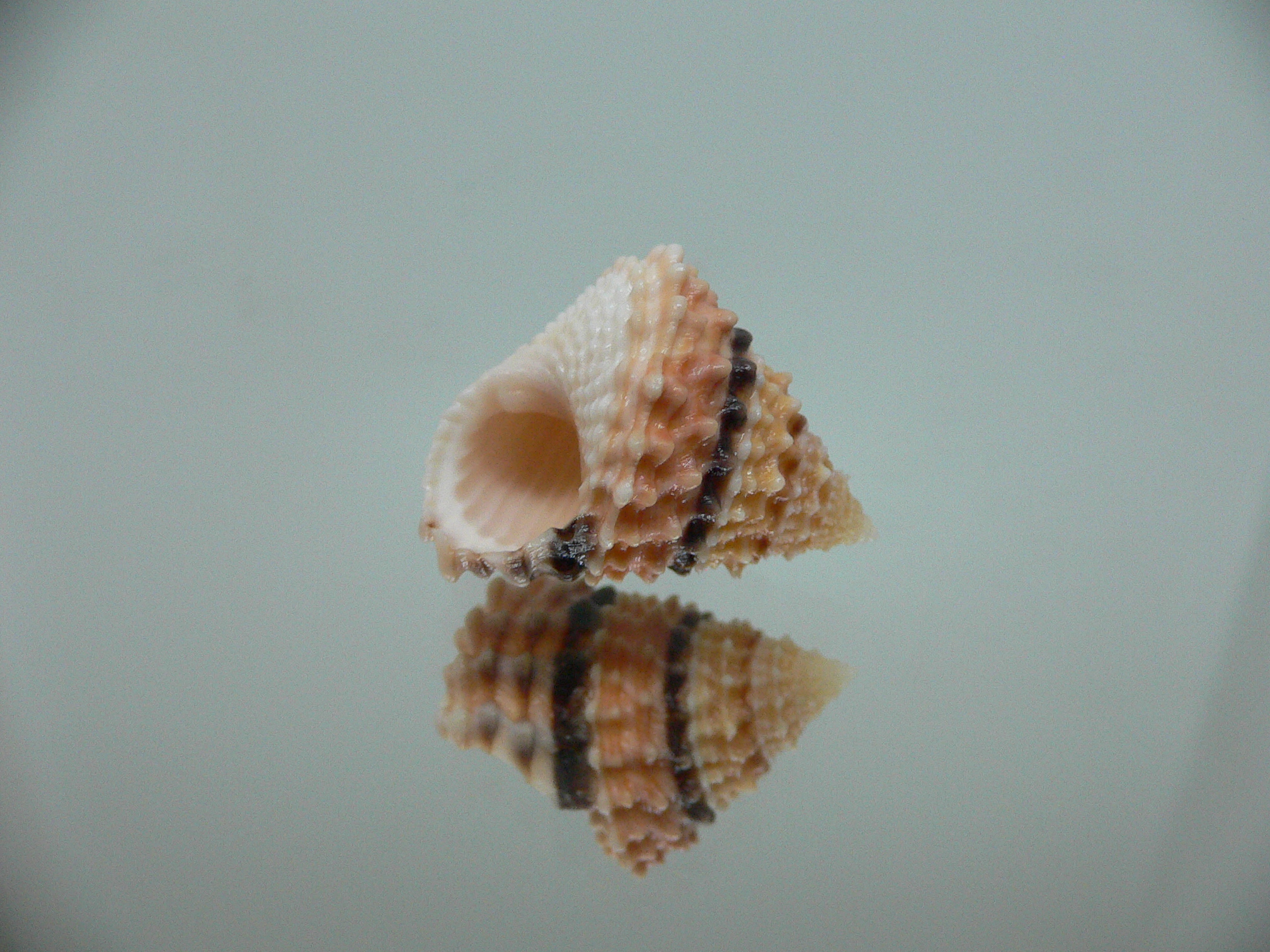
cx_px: 635
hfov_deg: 52.6
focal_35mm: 35
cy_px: 476
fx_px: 1284
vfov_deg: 40.7
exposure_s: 1/60
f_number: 2.8
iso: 200
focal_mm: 4.6
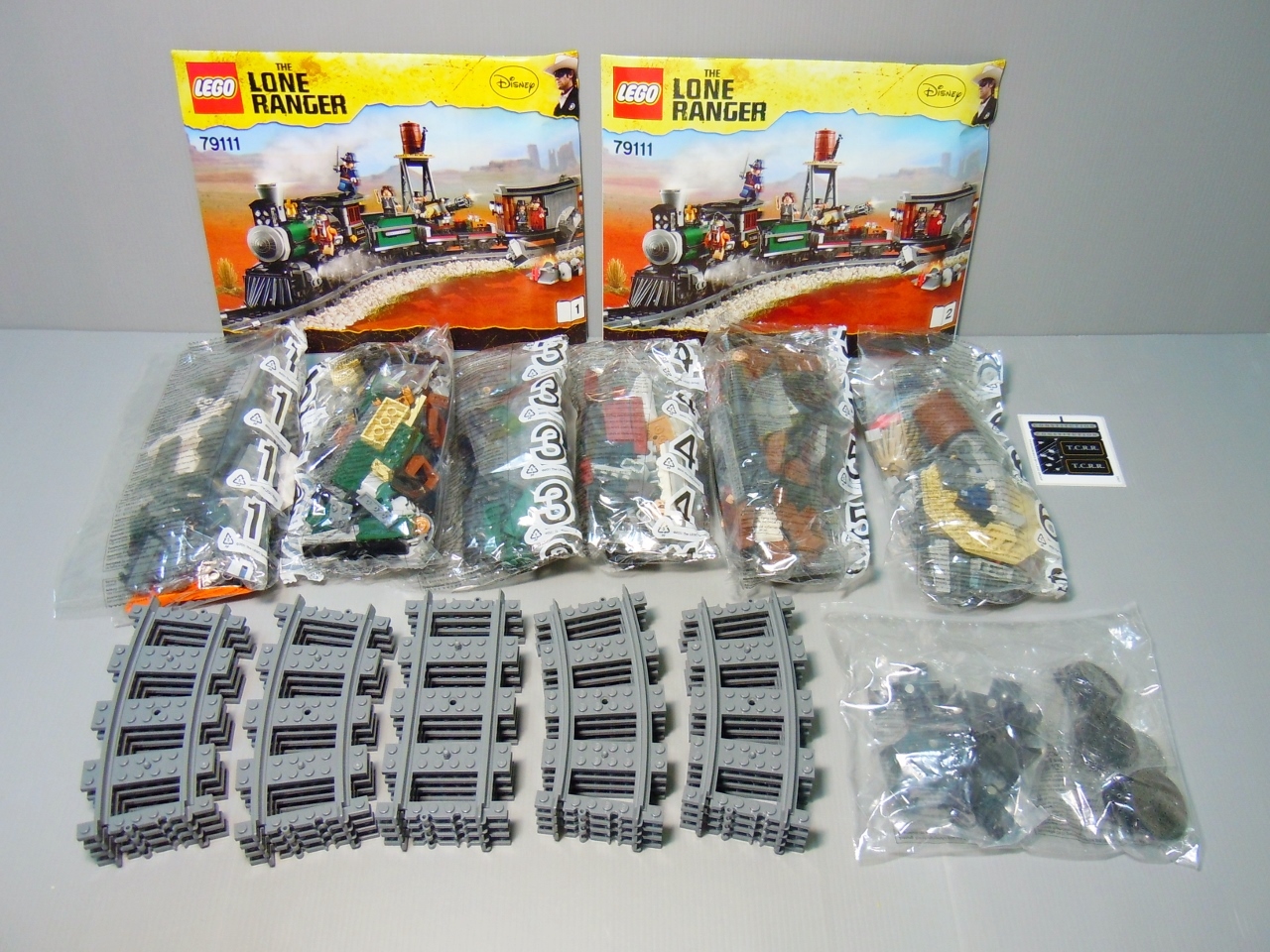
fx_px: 1101
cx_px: 635
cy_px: 476
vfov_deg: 46.8
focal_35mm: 30
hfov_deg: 60.0
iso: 200
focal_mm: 5.4
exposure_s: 1/13
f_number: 3.5
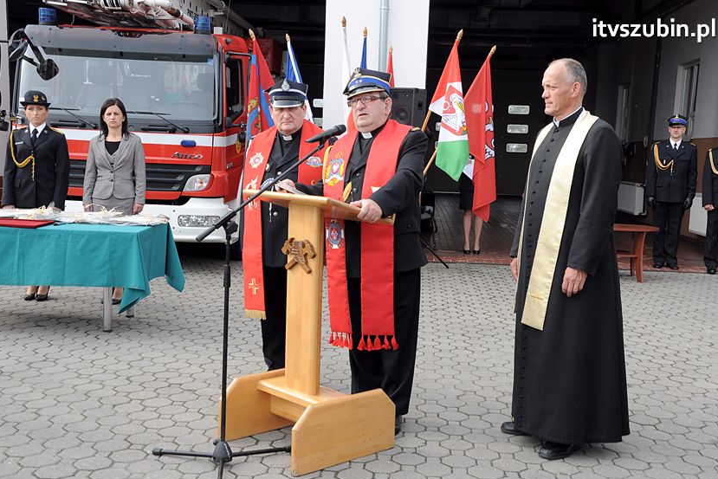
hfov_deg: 45.4
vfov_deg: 31.2
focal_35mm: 43
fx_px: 858
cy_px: 244
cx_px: 366
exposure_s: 1/320
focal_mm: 28
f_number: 9
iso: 500
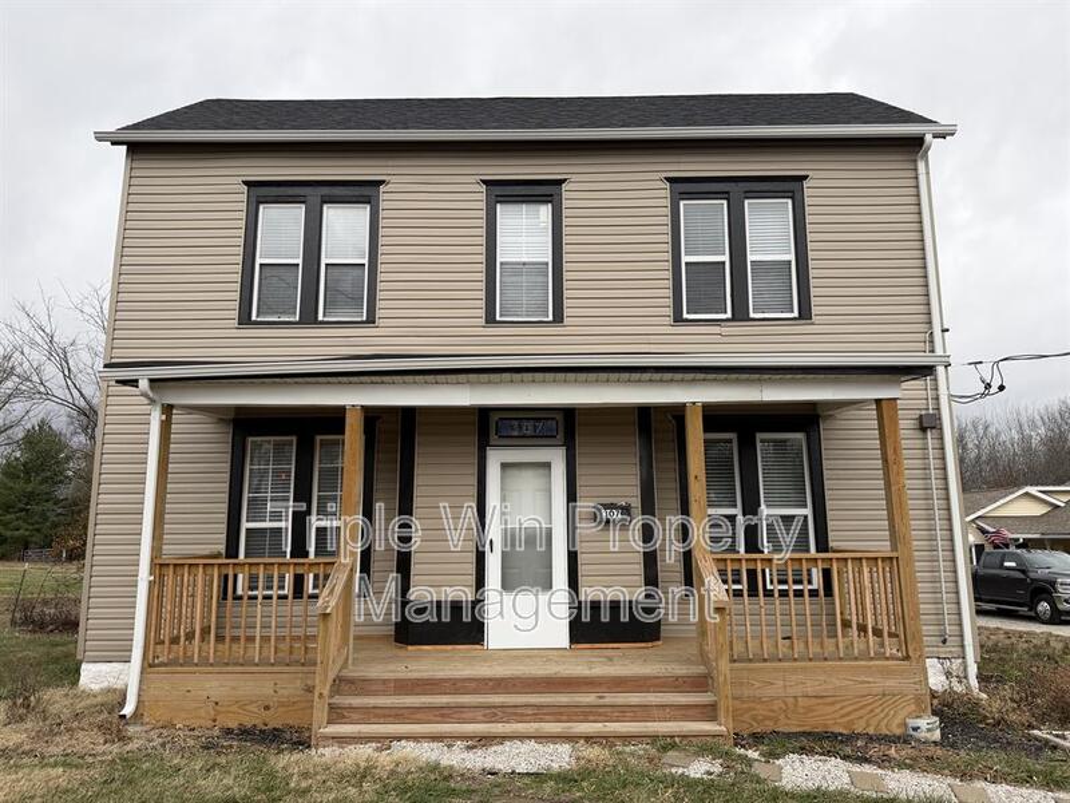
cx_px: 535
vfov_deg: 56.8
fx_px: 742
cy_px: 402
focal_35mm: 24
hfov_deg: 71.6
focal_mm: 6.76
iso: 64
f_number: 1.78
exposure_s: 1/129
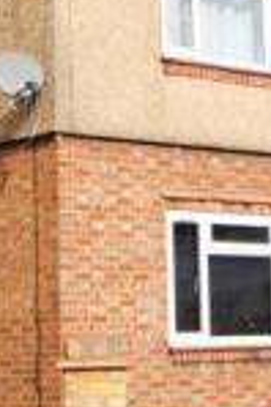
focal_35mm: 132
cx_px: 166
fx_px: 1494
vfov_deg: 15.5
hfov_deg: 10.4
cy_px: 119
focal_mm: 20
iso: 100
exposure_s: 1/250
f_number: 8
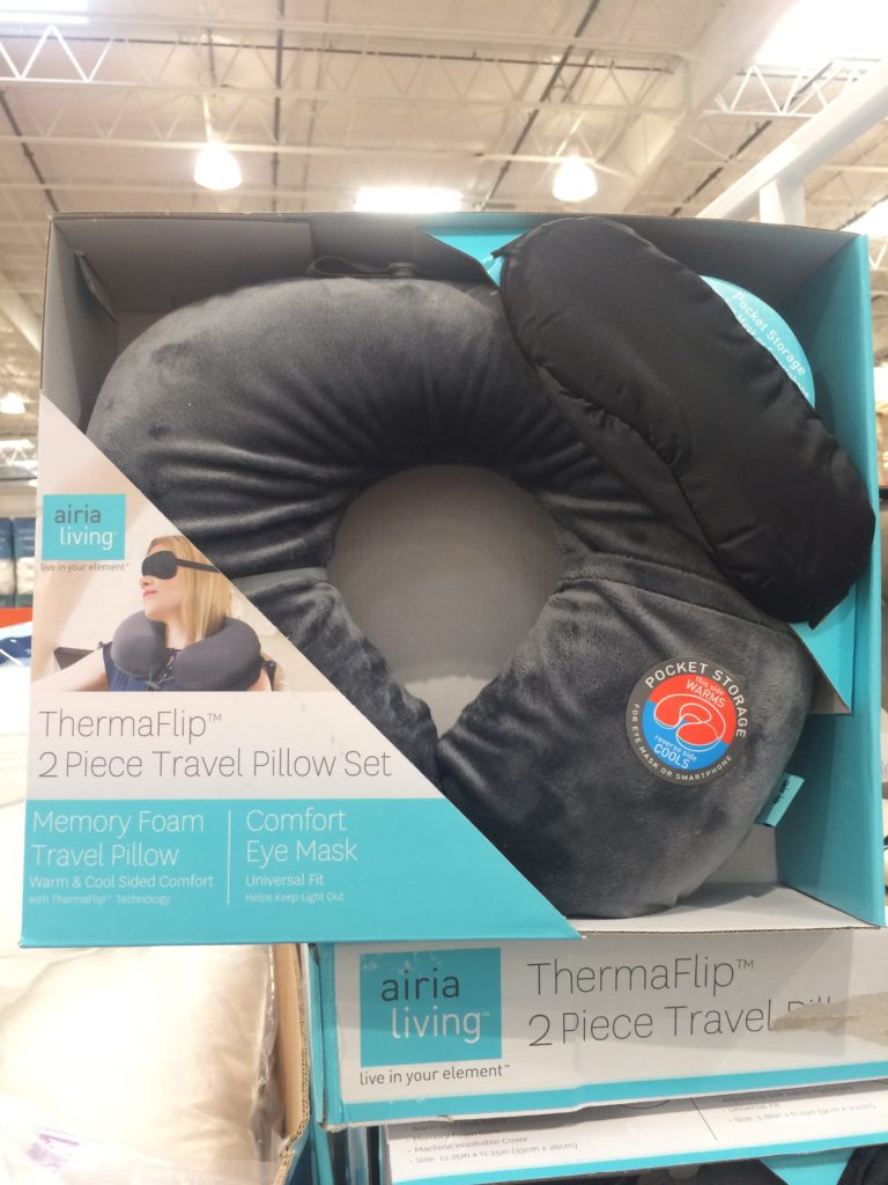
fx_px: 992
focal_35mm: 29
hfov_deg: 48.2
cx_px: 444
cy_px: 592
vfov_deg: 61.7
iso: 80
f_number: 2.2
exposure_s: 1/30
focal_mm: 4.15
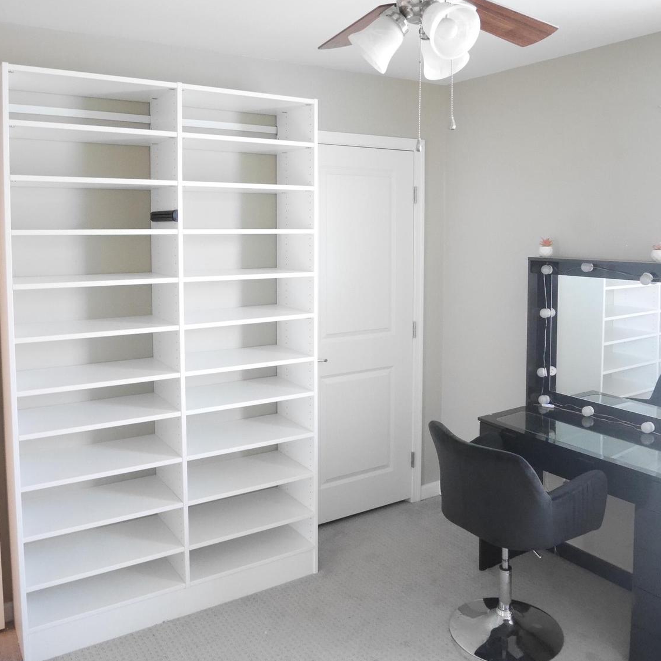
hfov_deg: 55.6
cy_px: 265
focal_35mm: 29
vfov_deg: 55.2
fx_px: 627
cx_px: 327
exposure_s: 1/50
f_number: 3.5
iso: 3200
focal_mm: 12
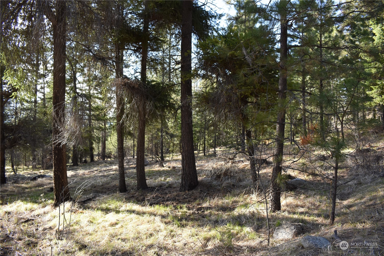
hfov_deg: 67.4
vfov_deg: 47.9
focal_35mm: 27
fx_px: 288
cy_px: 128
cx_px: 192
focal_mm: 18
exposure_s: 1/250
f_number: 5.6
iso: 400
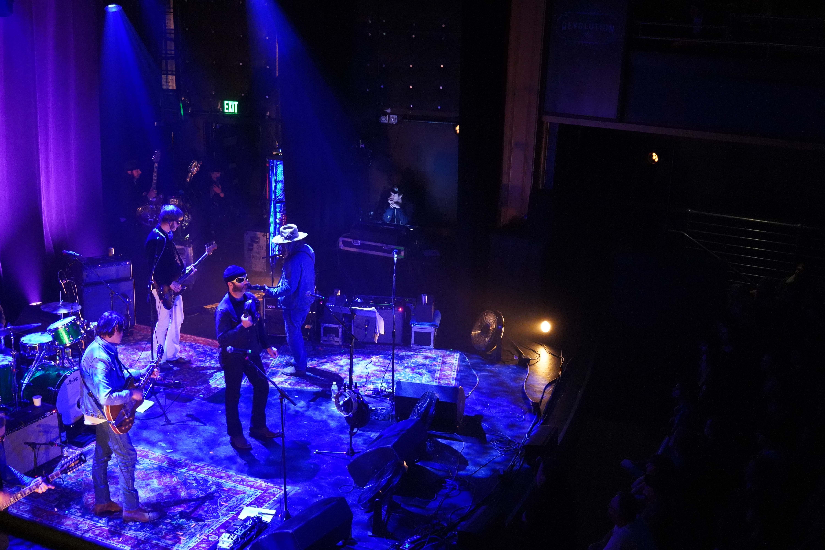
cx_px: 412
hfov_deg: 45.4
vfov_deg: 31.2
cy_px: 275
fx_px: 985
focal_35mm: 43
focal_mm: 43
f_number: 4
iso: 12800
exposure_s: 1/50
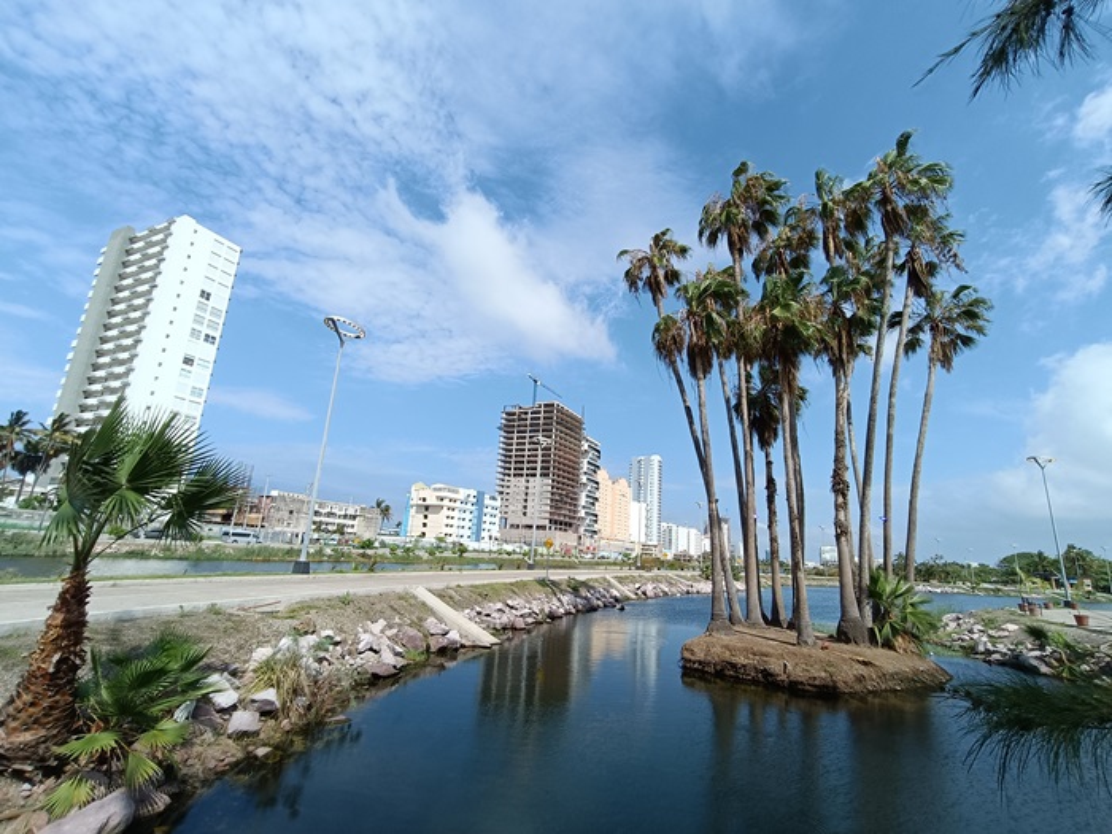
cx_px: 556
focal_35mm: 16
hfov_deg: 94.5
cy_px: 417
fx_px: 514
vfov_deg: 78.1
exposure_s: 1/1274
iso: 109
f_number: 2.2
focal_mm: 1.68
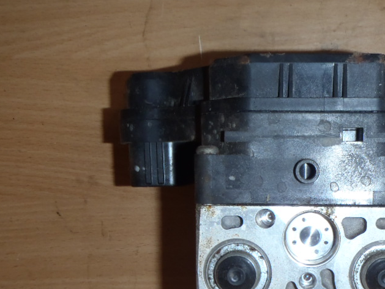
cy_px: 282
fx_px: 634
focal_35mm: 57
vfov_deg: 24.6
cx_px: 261
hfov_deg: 33.4
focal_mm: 5
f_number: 3.9
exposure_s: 1/30
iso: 100
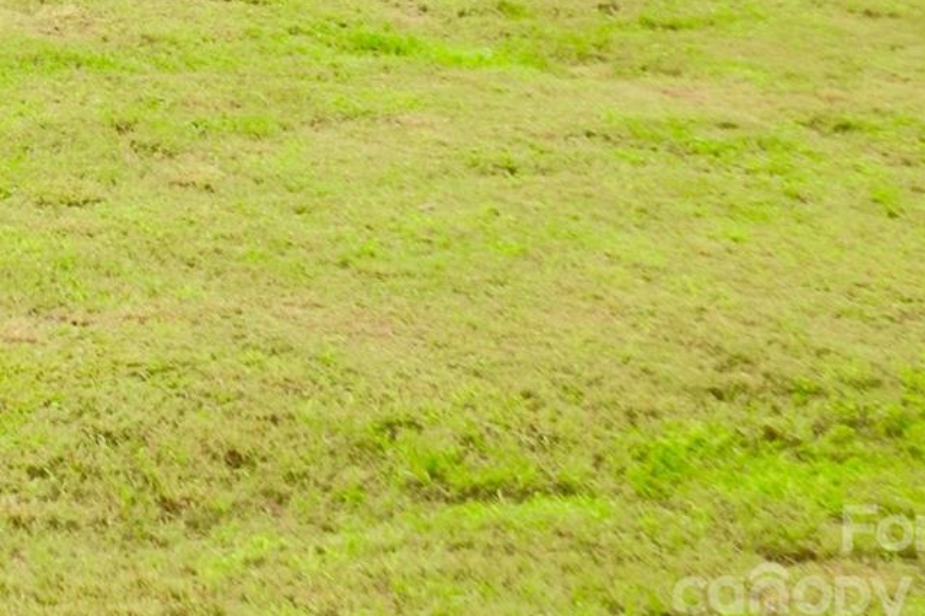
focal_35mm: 154
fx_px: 3956
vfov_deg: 8.7
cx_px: -406
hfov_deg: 12.7
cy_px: -327
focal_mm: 32
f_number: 5
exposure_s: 1/200
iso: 100
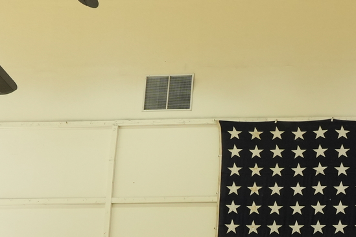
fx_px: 623
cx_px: 433
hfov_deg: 27.8
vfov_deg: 16.9
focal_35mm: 63
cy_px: 456
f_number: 6.3
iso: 1600
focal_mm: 16
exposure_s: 1/30
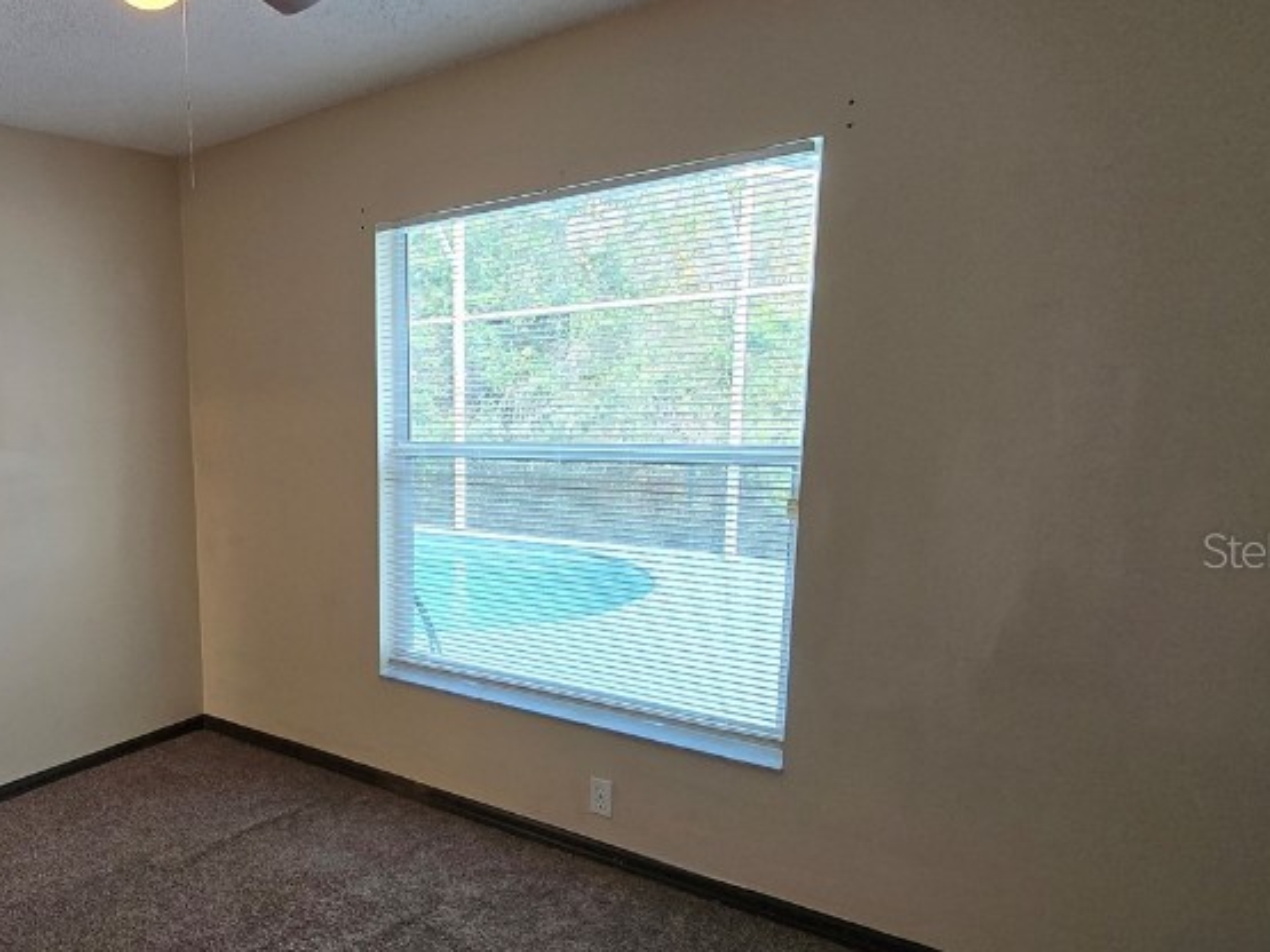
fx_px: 880
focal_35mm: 24
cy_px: 549
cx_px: 247
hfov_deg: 65.0
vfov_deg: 56.5
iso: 125
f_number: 2.2
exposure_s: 1/60
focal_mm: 1.7
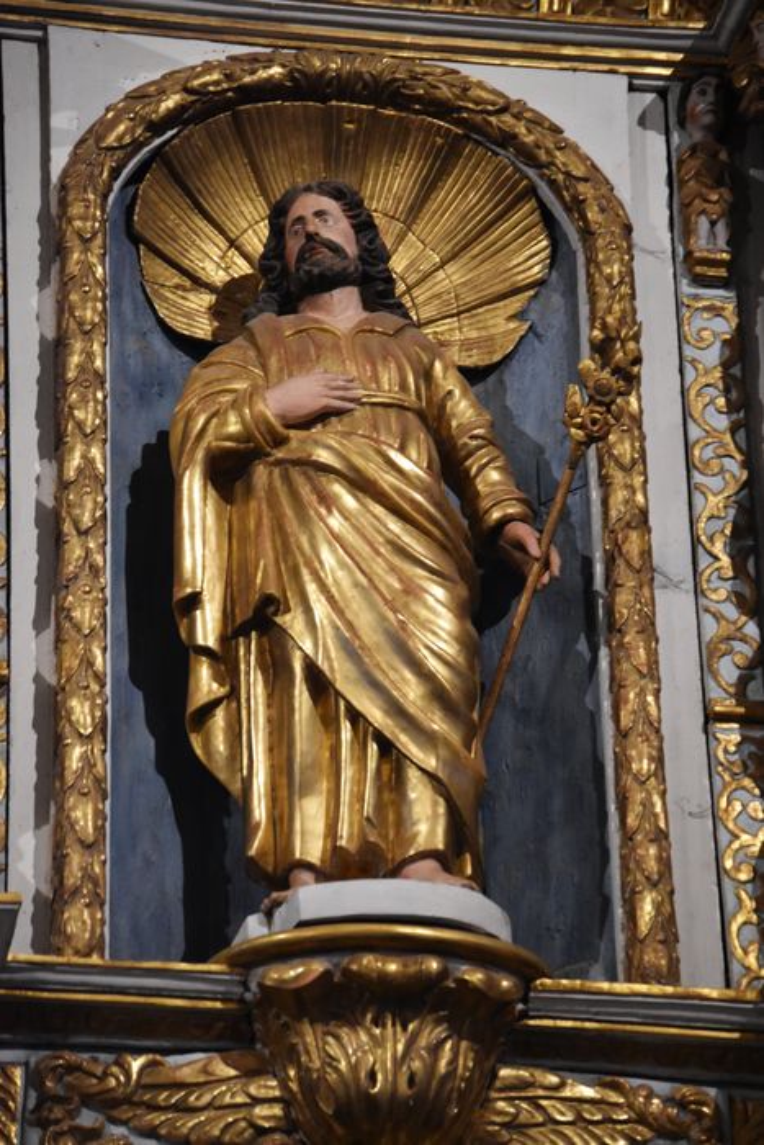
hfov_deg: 7.6
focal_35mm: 180
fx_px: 5727
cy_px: 572
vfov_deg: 11.4
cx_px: 382
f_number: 4.8
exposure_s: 1/125
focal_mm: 120
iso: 4000
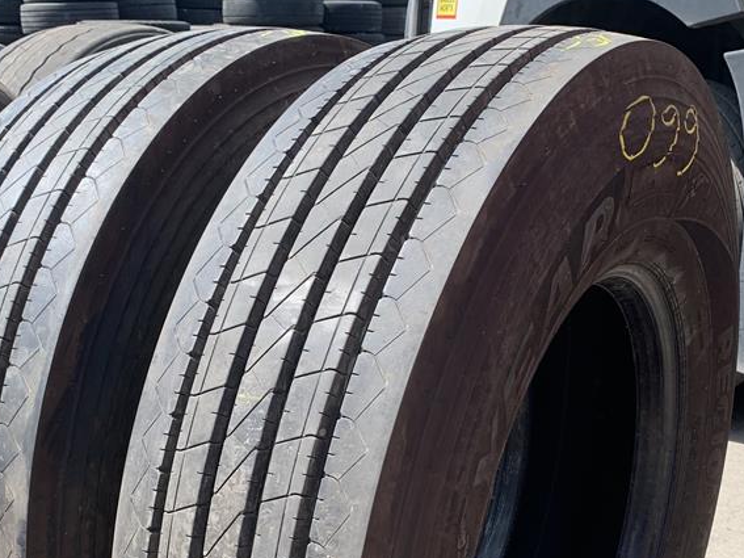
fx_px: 1182
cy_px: 537
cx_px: 266
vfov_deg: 25.4
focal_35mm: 55
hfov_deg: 34.7
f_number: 1.8
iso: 25
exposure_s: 1/954
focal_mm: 4.25
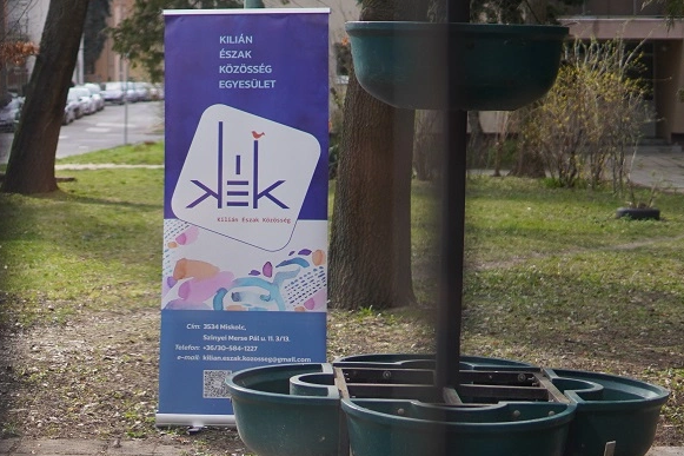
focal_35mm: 93
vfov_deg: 14.6
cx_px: 41
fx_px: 1766
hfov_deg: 21.3
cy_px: 104
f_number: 1.4
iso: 160
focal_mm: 30
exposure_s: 1/3200
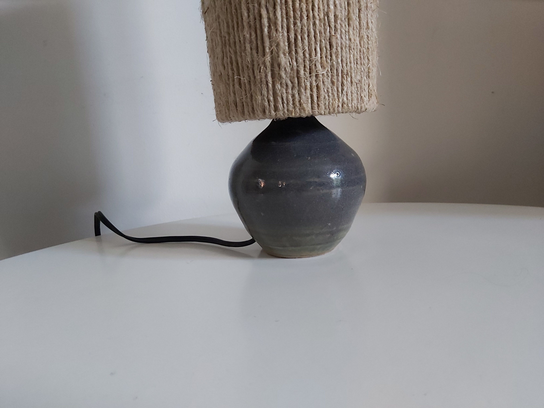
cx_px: 272
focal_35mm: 26
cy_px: 204
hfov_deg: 67.3
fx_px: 409
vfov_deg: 53.1
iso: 250
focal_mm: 3.92
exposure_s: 1/50
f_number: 1.7
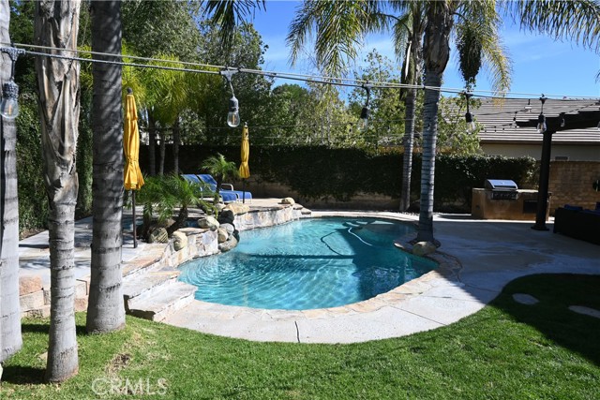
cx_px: 300
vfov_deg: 53.2
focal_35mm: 24
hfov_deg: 73.7
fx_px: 400
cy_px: 200
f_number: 6.3
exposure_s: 1/320
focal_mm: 16
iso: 100
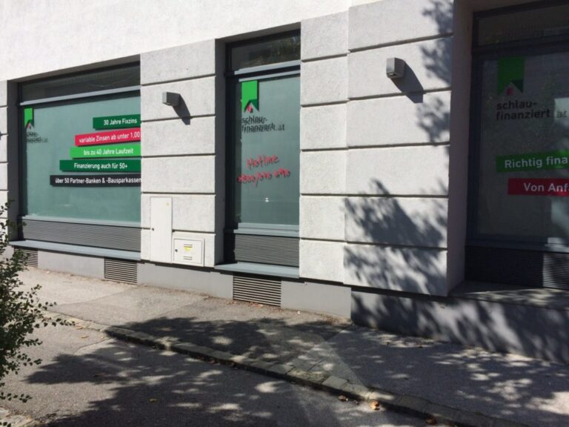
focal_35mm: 29
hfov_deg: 61.7
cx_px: 284
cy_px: 214
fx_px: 477
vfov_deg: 48.2
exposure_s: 1/2933
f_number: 2.2
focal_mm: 4.15
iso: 32
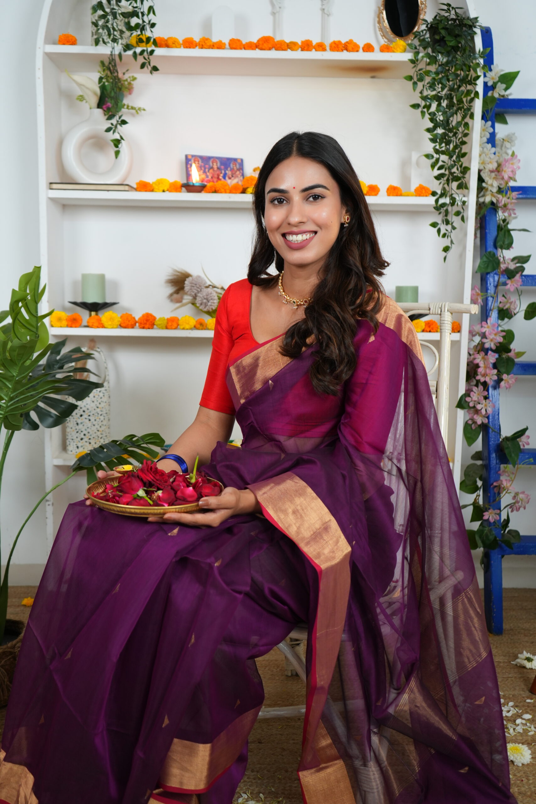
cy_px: 402
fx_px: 759
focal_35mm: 34
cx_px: 268
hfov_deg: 38.9
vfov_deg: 55.8
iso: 800
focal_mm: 34
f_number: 4
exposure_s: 1/60
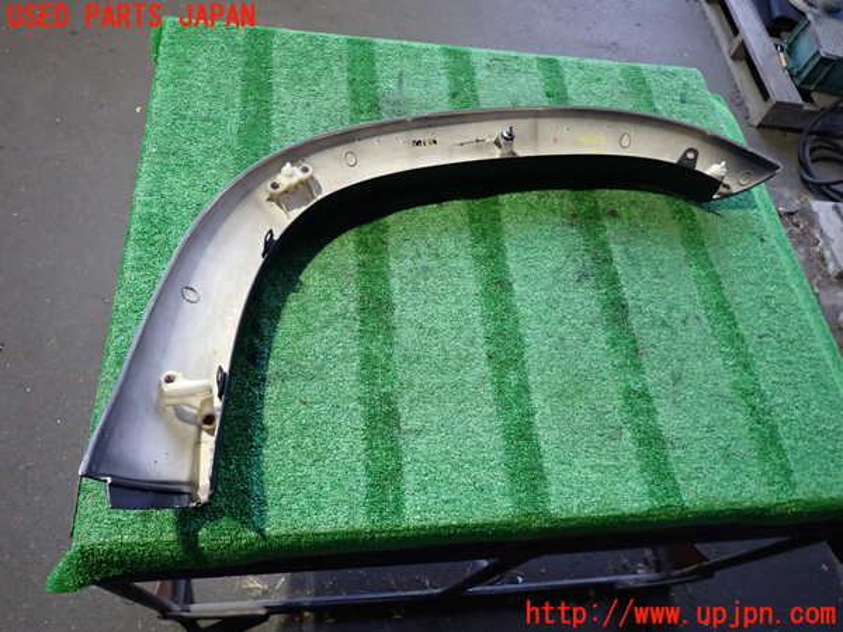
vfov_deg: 54.9
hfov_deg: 69.4
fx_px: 609
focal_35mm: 25
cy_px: 316
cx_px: 422
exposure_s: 1/30
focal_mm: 4.5
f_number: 2
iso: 400
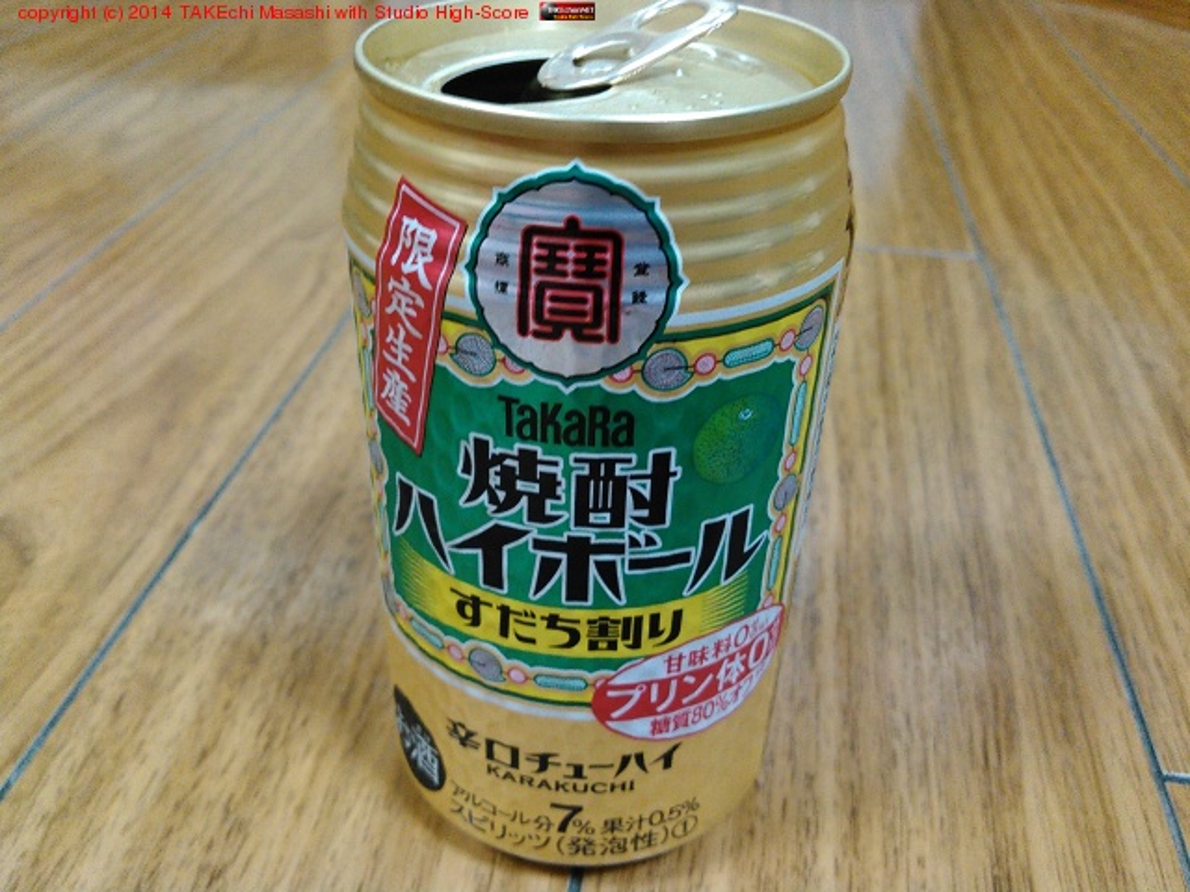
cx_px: 595
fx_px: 1031
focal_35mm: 30
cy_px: 446
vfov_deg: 46.8
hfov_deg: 60.0
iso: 640
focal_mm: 4
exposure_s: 1/16.7
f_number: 2.4
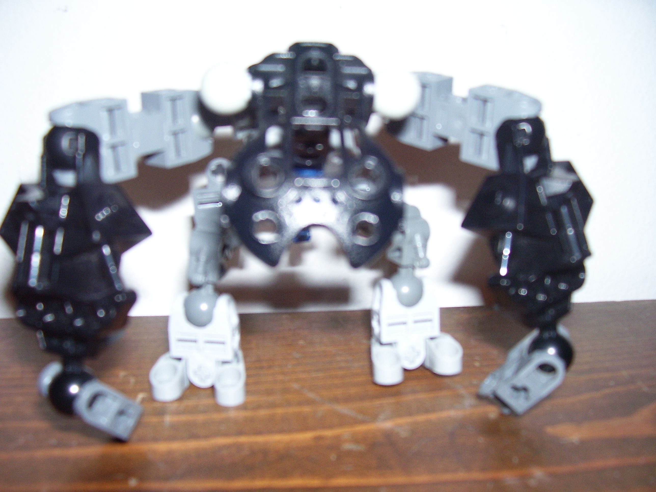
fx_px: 644
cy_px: 246
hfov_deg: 54.0
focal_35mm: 34
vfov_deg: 41.8
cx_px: 328
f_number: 2.7
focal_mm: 5.6
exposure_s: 1/60
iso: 125
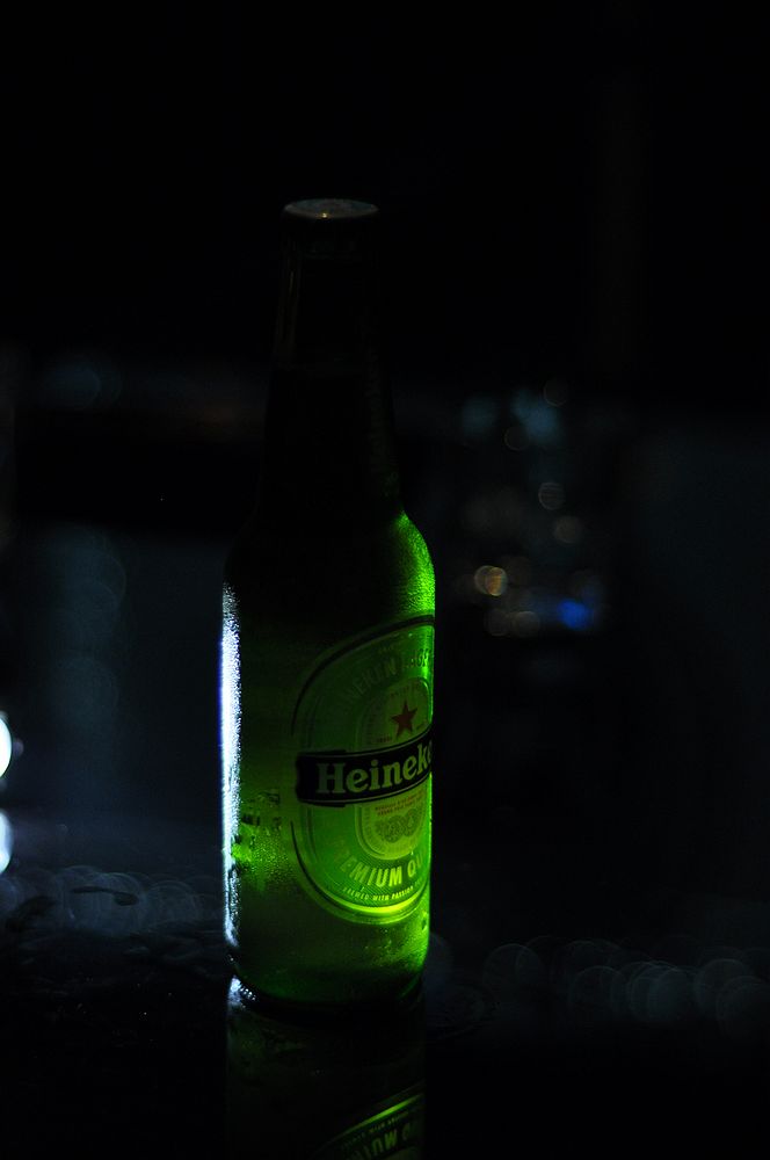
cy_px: 580
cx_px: 385
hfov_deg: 18.1
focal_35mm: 75
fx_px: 2413
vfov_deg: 27.0
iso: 800
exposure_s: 1/125
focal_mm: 50
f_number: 1.8
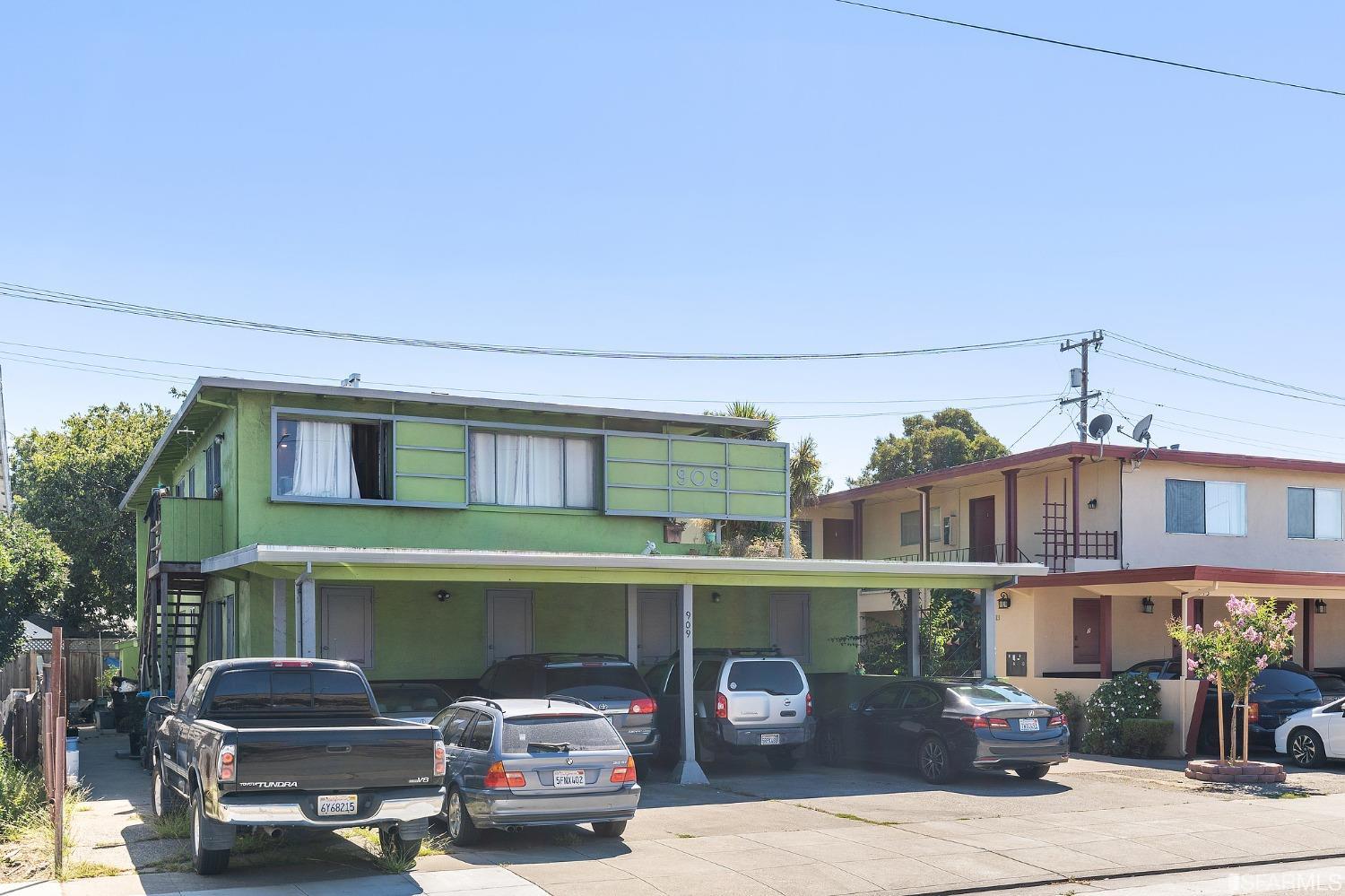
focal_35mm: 35
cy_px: 448
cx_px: 672
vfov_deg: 37.8
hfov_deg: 54.5
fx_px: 1307
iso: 100
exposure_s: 1/125
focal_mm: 35
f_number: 9
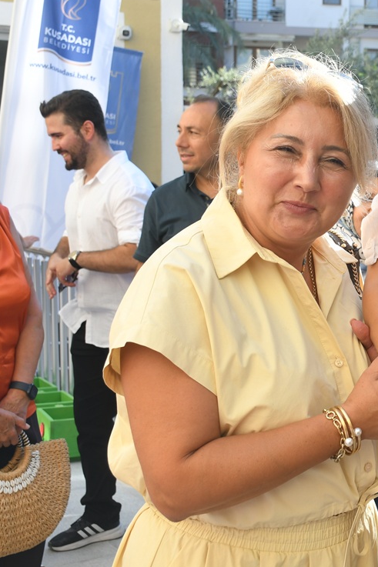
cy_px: 238
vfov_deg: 29.6
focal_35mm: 68
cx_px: 432
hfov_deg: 19.1
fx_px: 1071
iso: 125
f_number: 5.6
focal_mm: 24
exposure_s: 1/160
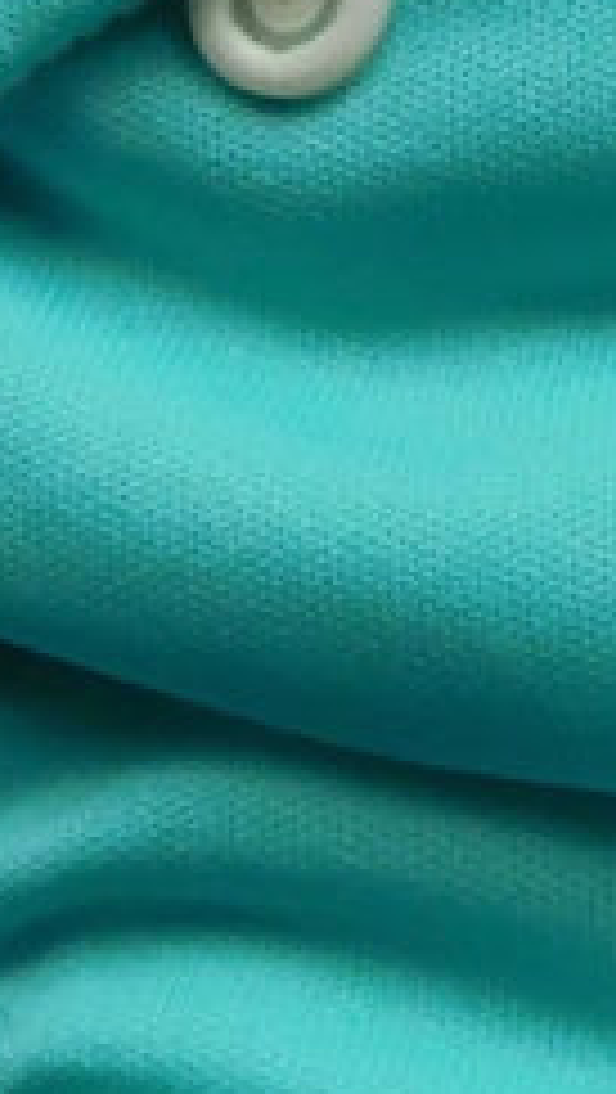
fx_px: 4783
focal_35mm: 165
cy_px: -428
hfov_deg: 7.2
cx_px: 1057
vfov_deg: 12.5
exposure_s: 1/60
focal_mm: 4
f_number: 3
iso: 125
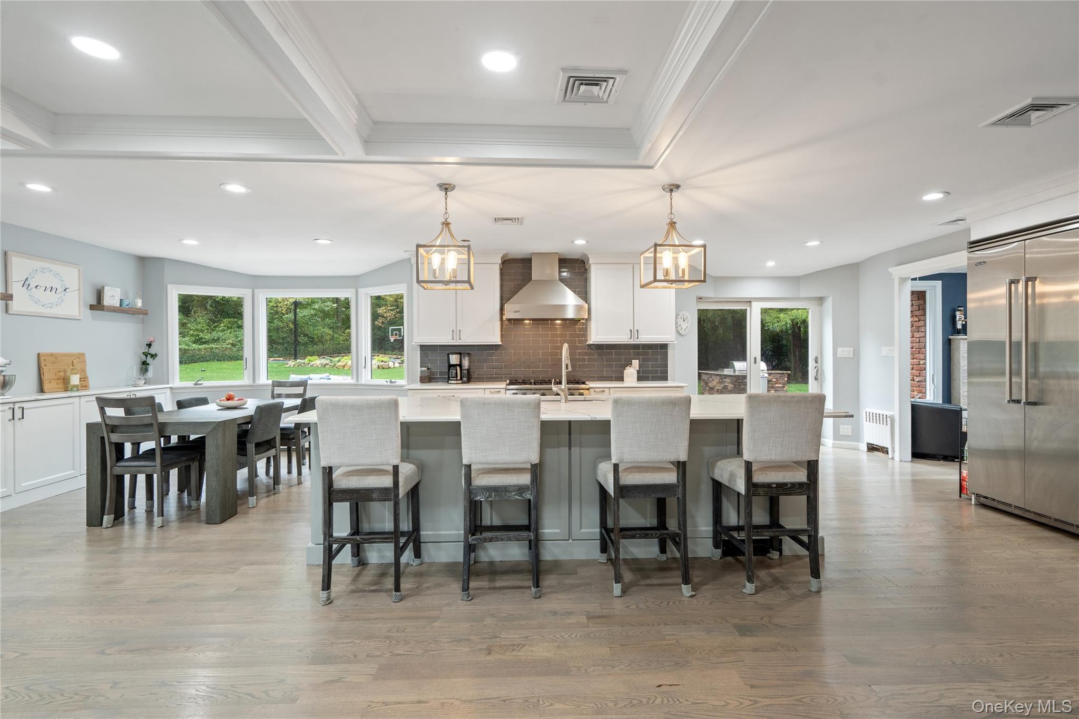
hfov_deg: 96.7
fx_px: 479
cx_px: 540
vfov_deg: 73.7
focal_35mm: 16
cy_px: 360
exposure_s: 1/10
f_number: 5.6
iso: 400
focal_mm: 16
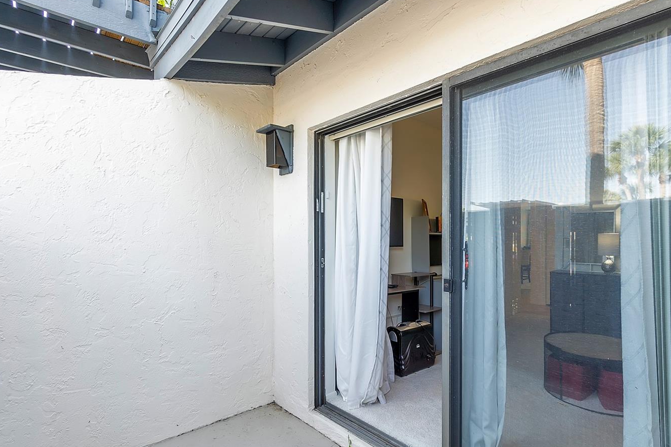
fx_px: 335
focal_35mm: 18
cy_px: 245
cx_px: 389
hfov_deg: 89.3
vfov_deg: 67.2
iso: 100
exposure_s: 1/10
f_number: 8
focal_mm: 10
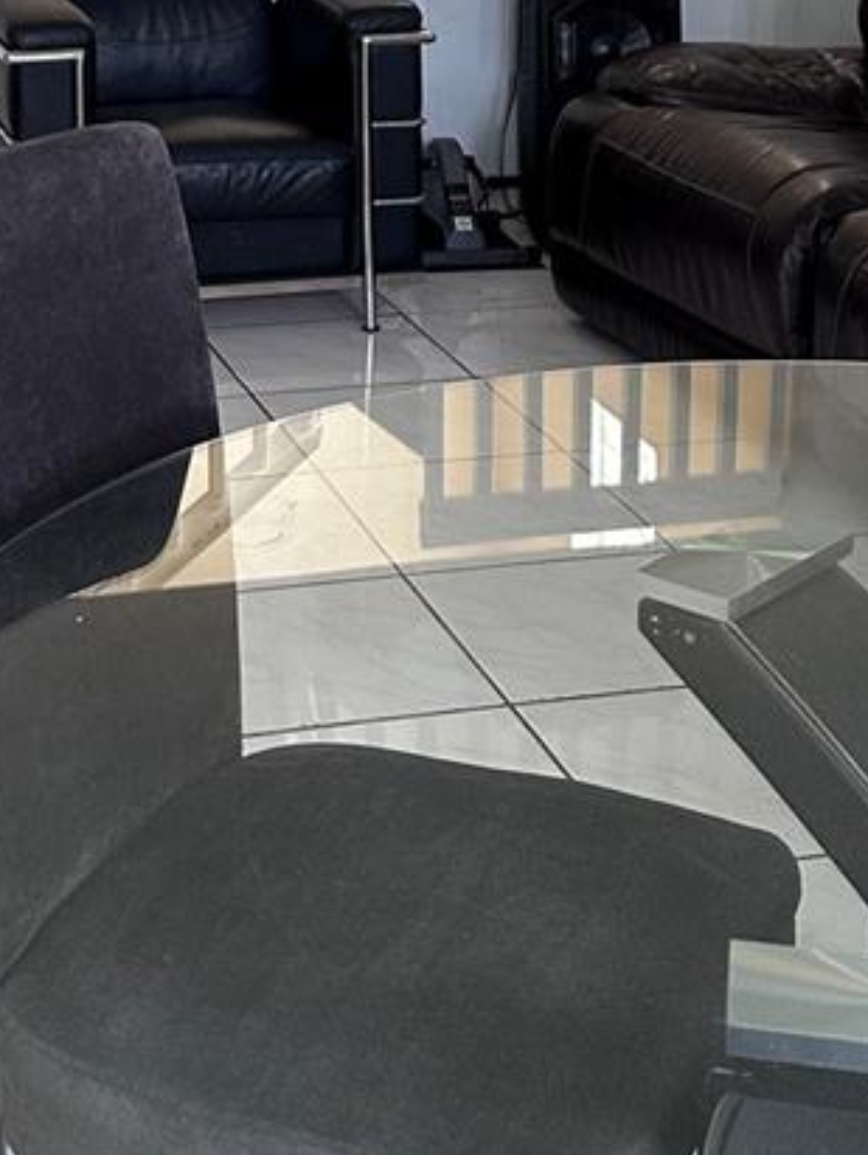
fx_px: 2337
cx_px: 258
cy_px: 42
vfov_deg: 26.5
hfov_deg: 20.9
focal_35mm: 70
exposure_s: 1/76
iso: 250
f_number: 1.78
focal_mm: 6.86
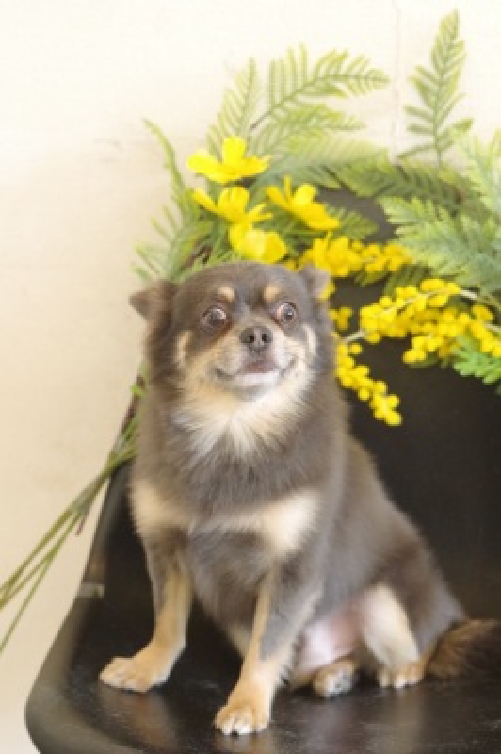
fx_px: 2342
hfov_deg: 12.2
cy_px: 377
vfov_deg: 18.3
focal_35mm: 112
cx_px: 250
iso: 3200
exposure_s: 1/125
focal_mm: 75
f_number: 4.5
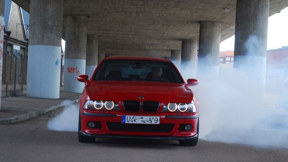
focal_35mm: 88
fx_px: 669
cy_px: 92
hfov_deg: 24.3
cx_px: 144
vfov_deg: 13.8
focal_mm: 55
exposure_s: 1/100
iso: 200
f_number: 5.6
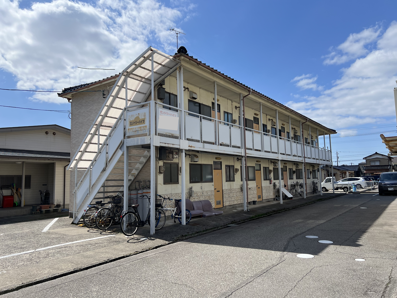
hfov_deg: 67.3
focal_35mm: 26
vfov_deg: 53.1
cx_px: 198
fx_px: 298
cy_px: 149
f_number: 1.5
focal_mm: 5.7
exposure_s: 1/5882
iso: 50
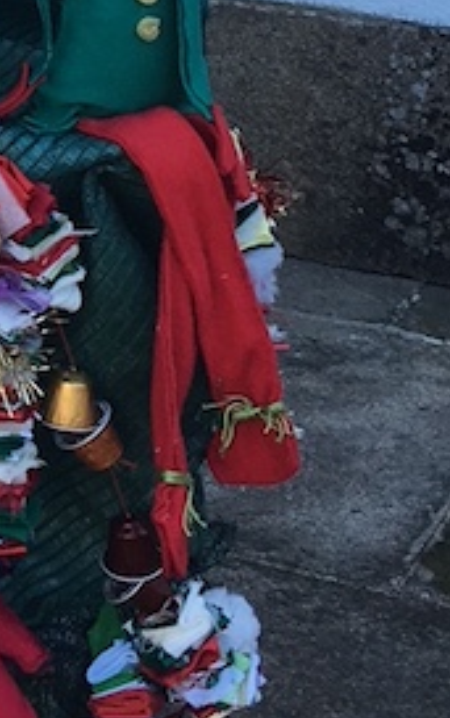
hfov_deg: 8.3
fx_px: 2939
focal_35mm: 150
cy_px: -291
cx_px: -492
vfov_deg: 13.3
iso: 25
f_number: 2.2
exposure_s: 1/124
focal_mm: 4.15
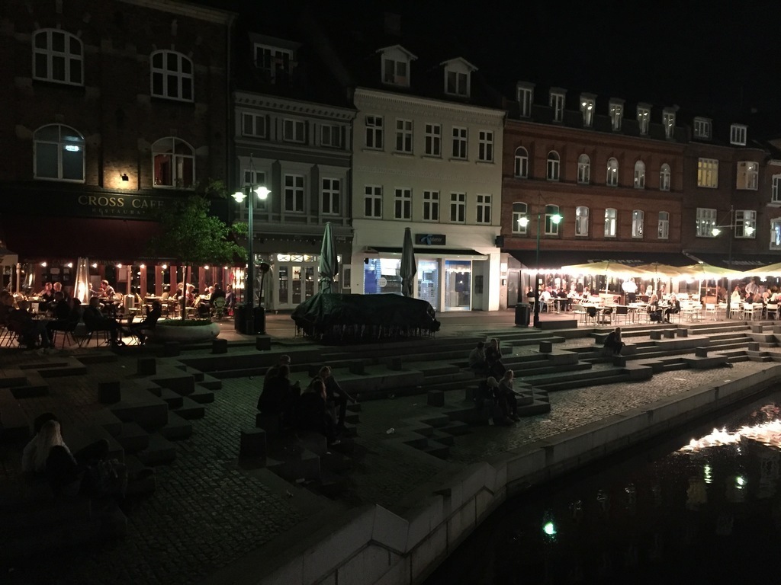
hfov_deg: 61.7
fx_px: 654
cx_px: 390
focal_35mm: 29
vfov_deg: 48.2
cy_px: 292
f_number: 2.2
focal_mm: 4.15
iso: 640
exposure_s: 1/17
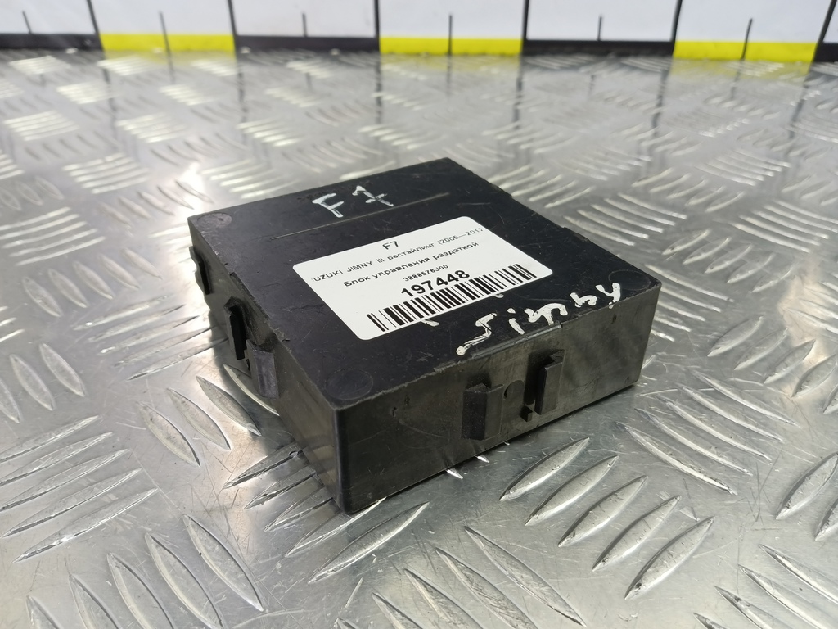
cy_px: 314
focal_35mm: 23
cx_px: 419
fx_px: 557
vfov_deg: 58.9
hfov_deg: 73.9
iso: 156
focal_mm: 4.11
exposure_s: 1/50
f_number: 1.6
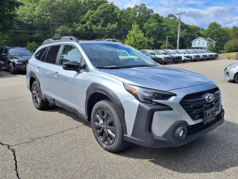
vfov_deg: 51.4
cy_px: 90
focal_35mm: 27
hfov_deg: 65.3
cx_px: 119
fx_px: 186
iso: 40
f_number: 1.9
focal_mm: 3.58
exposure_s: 1/2000
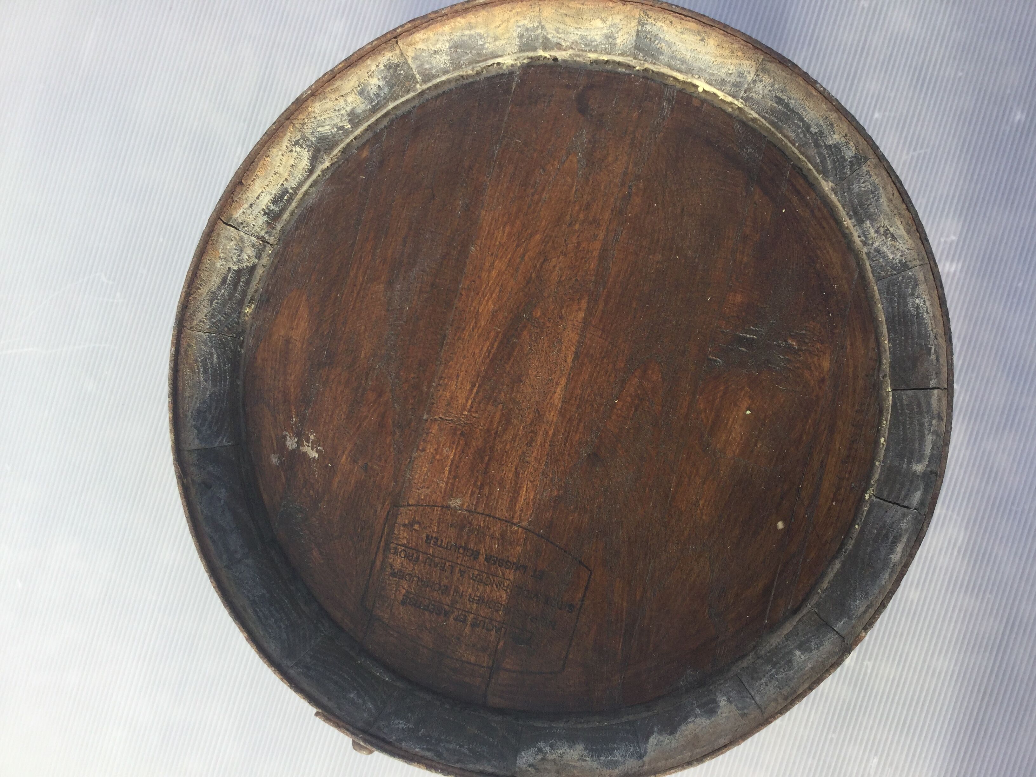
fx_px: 928
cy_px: 388
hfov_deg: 58.4
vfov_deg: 45.4
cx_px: 518
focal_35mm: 31
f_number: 2.4
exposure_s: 1/331
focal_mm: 3.3
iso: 25
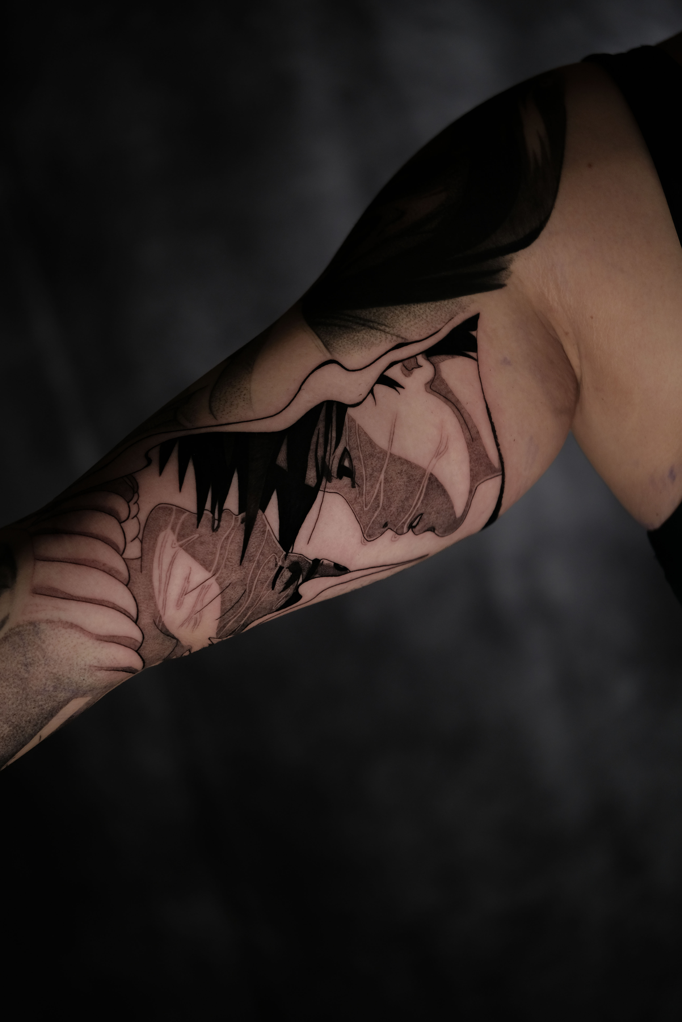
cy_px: 511
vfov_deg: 17.1
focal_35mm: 120
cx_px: 341
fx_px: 3410
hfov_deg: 11.4
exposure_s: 1/160
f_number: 2.8
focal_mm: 80
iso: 500
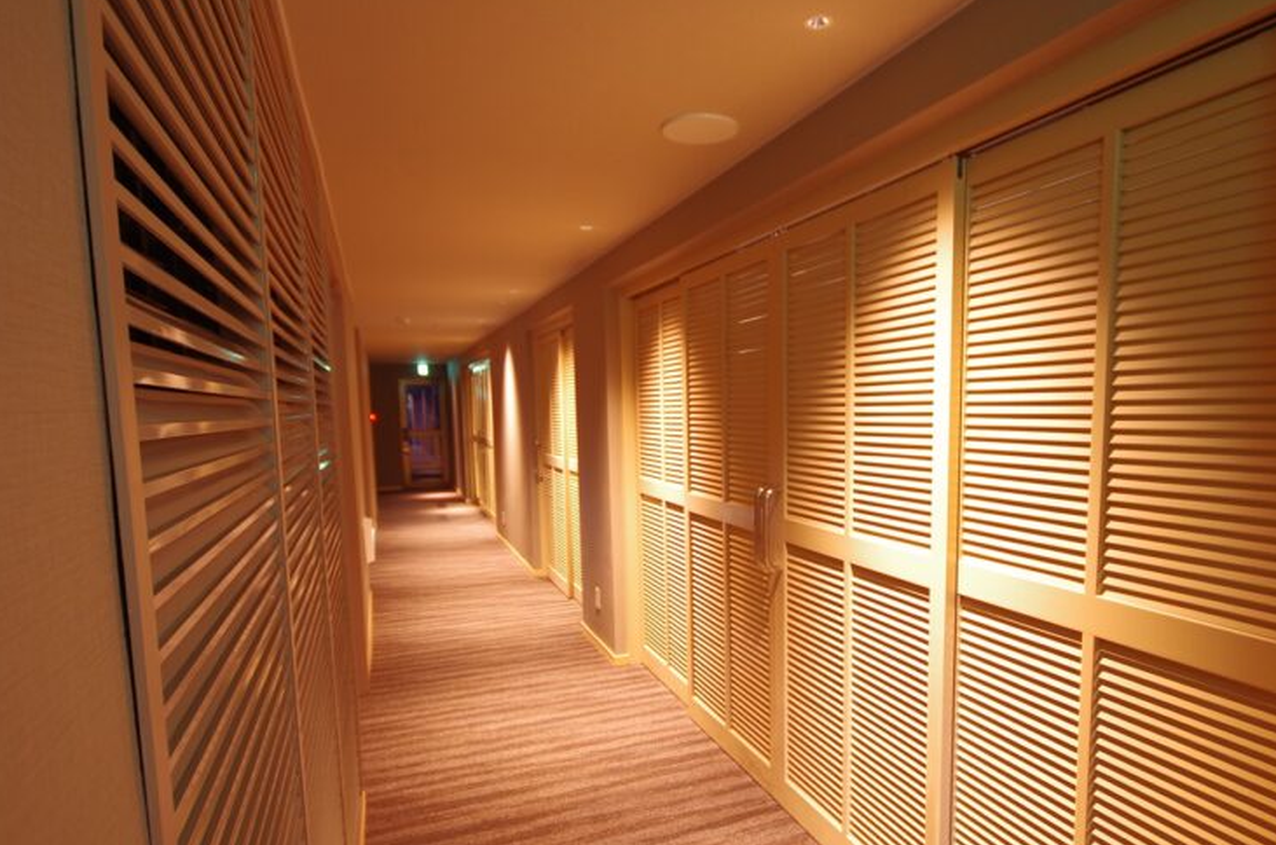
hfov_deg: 81.1
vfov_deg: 59.0
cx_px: 705
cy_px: 489
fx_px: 743
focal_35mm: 21
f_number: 4
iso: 200
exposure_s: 1/1.67
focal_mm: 10
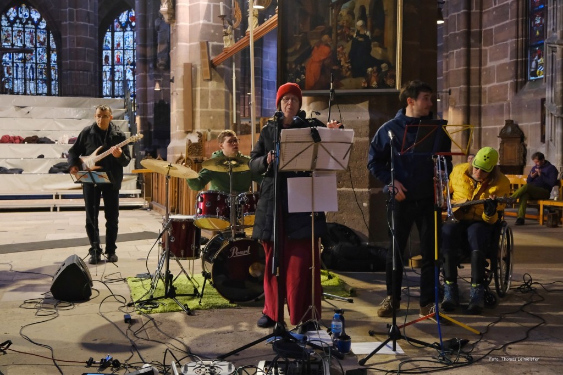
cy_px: 188
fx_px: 532
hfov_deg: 55.8
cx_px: 282
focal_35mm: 34
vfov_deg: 38.9
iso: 3200
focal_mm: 22.6
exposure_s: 1/80
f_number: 4
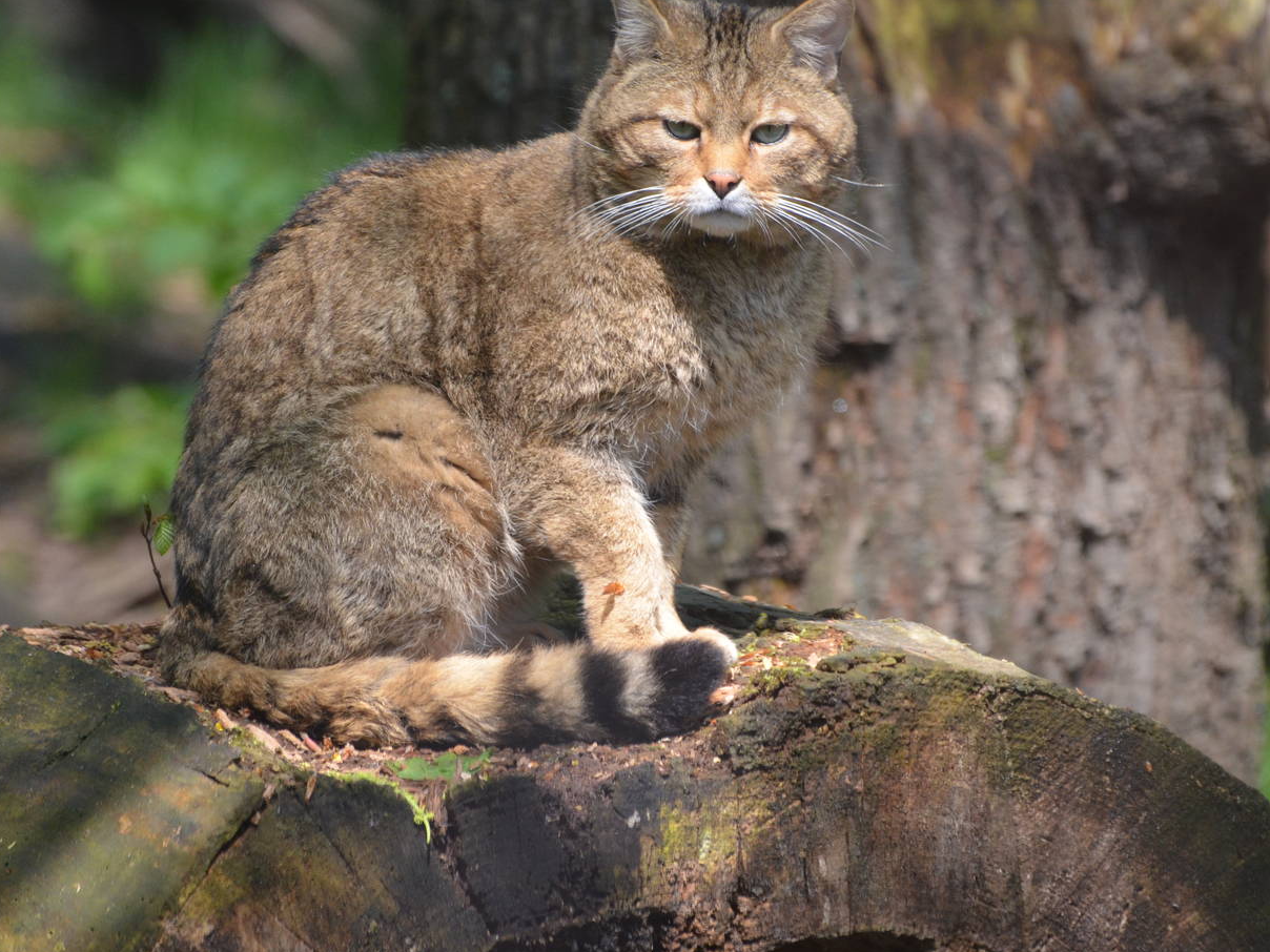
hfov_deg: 6.3
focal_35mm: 315
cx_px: 531
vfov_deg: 4.7
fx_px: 11543
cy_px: 403
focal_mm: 165
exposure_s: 1/1000
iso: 800
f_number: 5
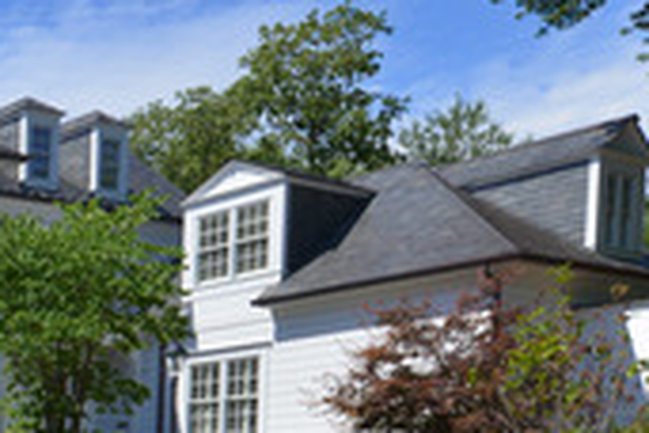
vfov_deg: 19.0
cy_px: 619
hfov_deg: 23.5
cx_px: -380
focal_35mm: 64
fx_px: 1154
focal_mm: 14
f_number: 10
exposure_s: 1/400
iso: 200
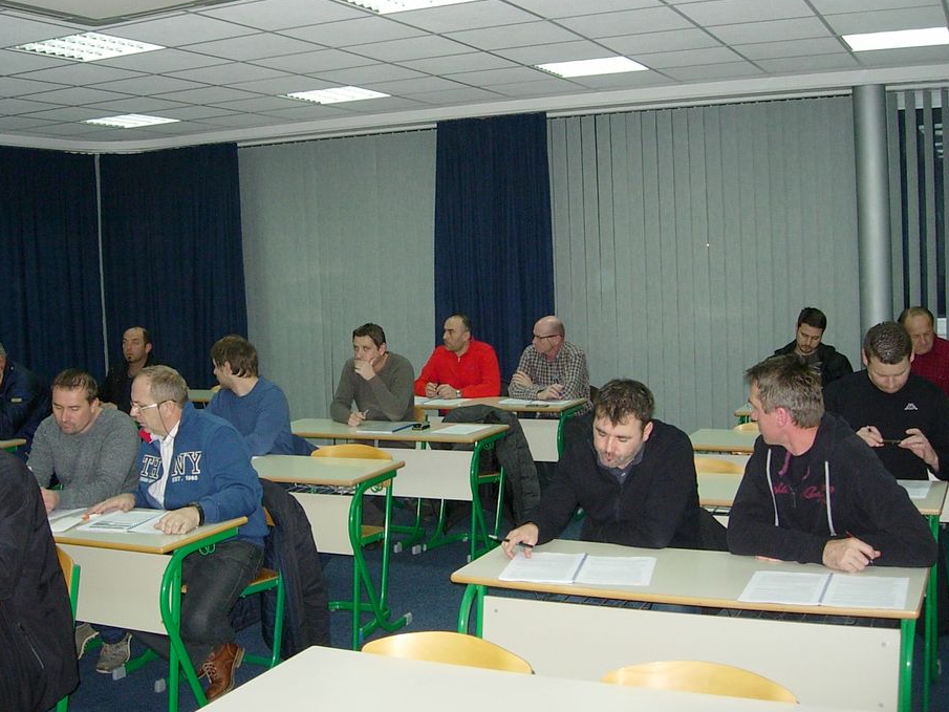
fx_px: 1179
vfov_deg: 33.6
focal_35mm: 43
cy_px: 342
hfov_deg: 43.8
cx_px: 424
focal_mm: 7.8
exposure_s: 1/161
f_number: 2.8
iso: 200
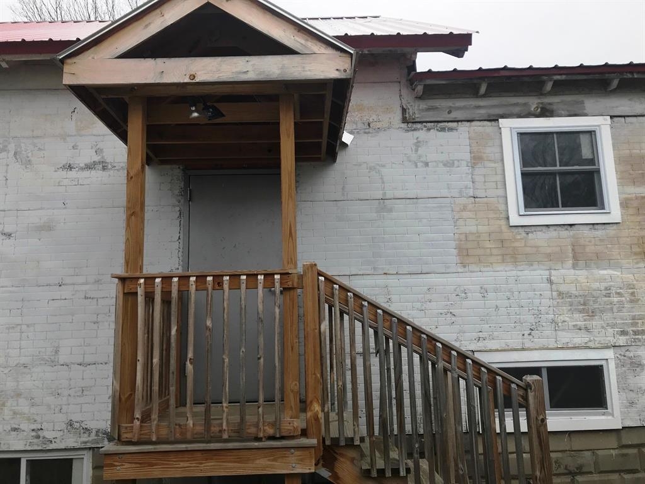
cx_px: 322
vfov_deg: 49.7
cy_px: 242
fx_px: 522
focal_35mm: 28
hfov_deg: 63.4
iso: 20
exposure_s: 1/295
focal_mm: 3.99
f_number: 1.8
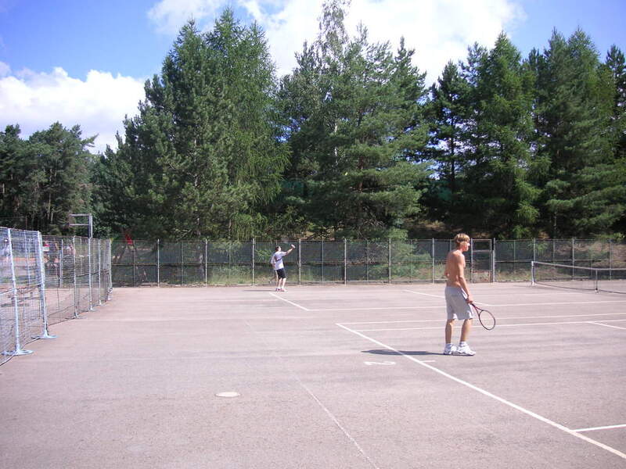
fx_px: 669
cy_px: 234
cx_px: 313
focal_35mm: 37
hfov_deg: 50.1
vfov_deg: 38.7
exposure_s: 1/180
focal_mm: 6.1
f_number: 6.7
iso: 50
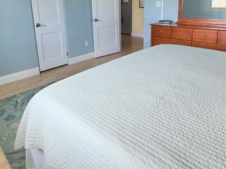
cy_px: 44
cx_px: 118
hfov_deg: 63.4
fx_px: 183
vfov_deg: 48.0
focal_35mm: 28
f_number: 2.2
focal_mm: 2.22
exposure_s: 1/99
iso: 125
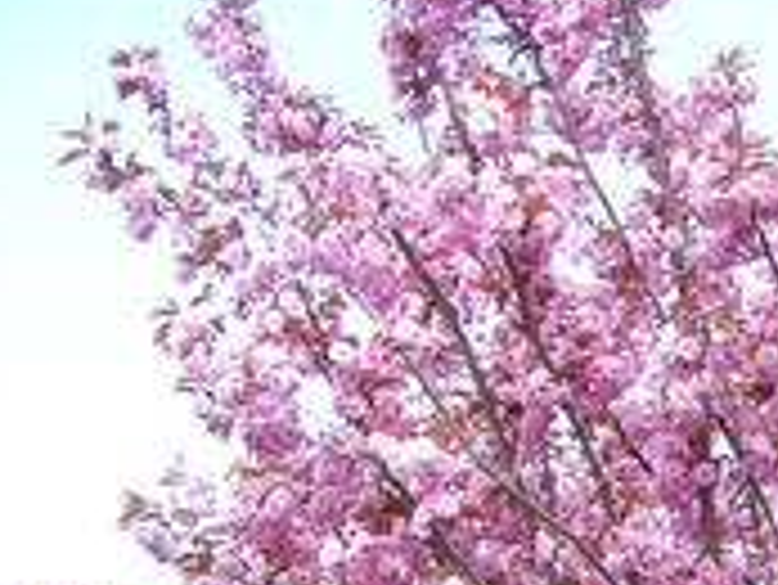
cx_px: 1338
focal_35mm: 133
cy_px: 940
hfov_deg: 13.5
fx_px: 2991
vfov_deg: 10.7
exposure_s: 1/160
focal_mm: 7.54
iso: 64
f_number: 2.8
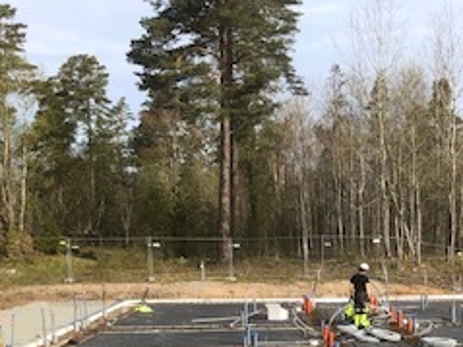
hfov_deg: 25.5
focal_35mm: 75
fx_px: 1003
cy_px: 376
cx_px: 386
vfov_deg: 18.9
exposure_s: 1/1548
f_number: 1.8
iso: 20
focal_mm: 3.99
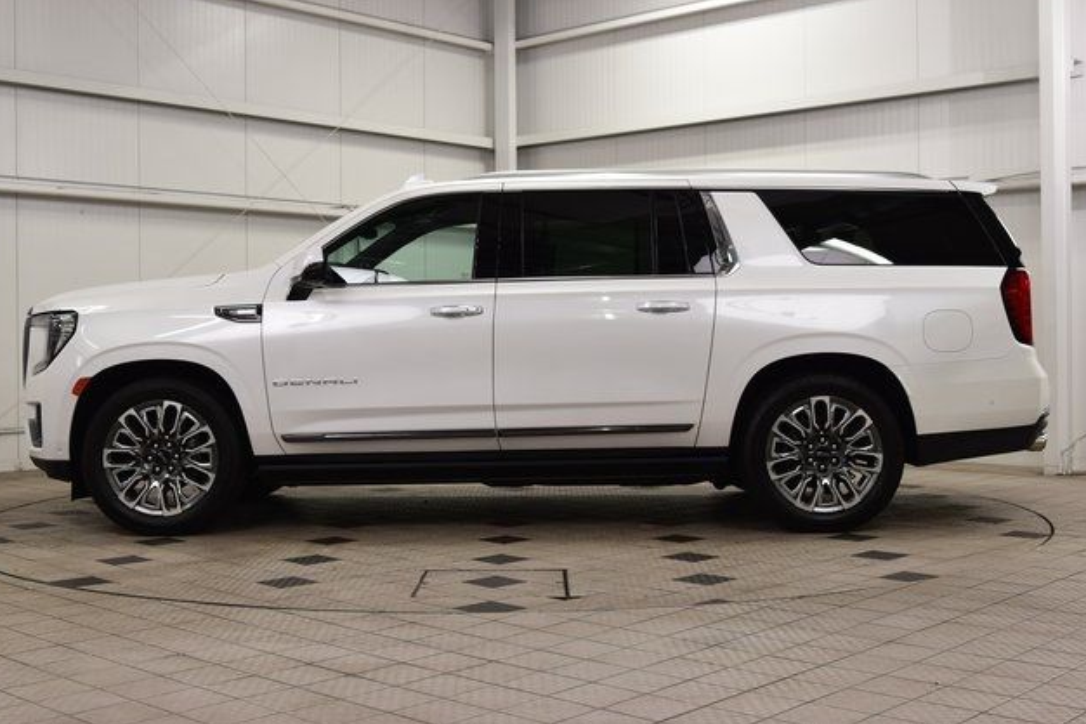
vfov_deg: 29.2
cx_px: 536
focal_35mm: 46
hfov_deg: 42.8
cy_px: 357
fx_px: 1387
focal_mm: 30
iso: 450
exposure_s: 1/30
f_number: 7.1
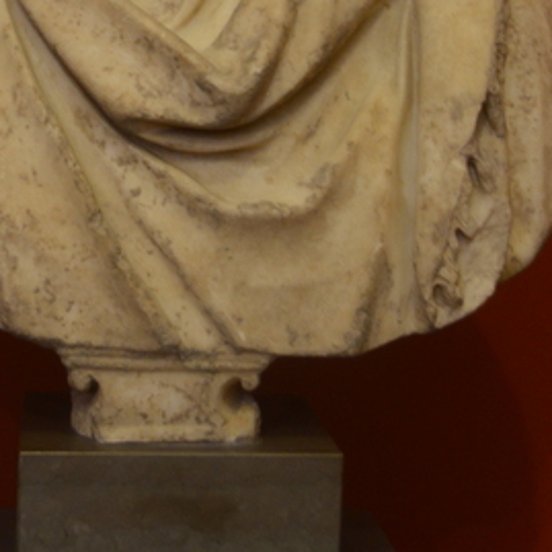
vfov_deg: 15.2
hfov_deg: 15.4
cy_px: 49
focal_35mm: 113
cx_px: 160
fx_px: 2039
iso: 1250
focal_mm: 36
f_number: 4.2
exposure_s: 1/8
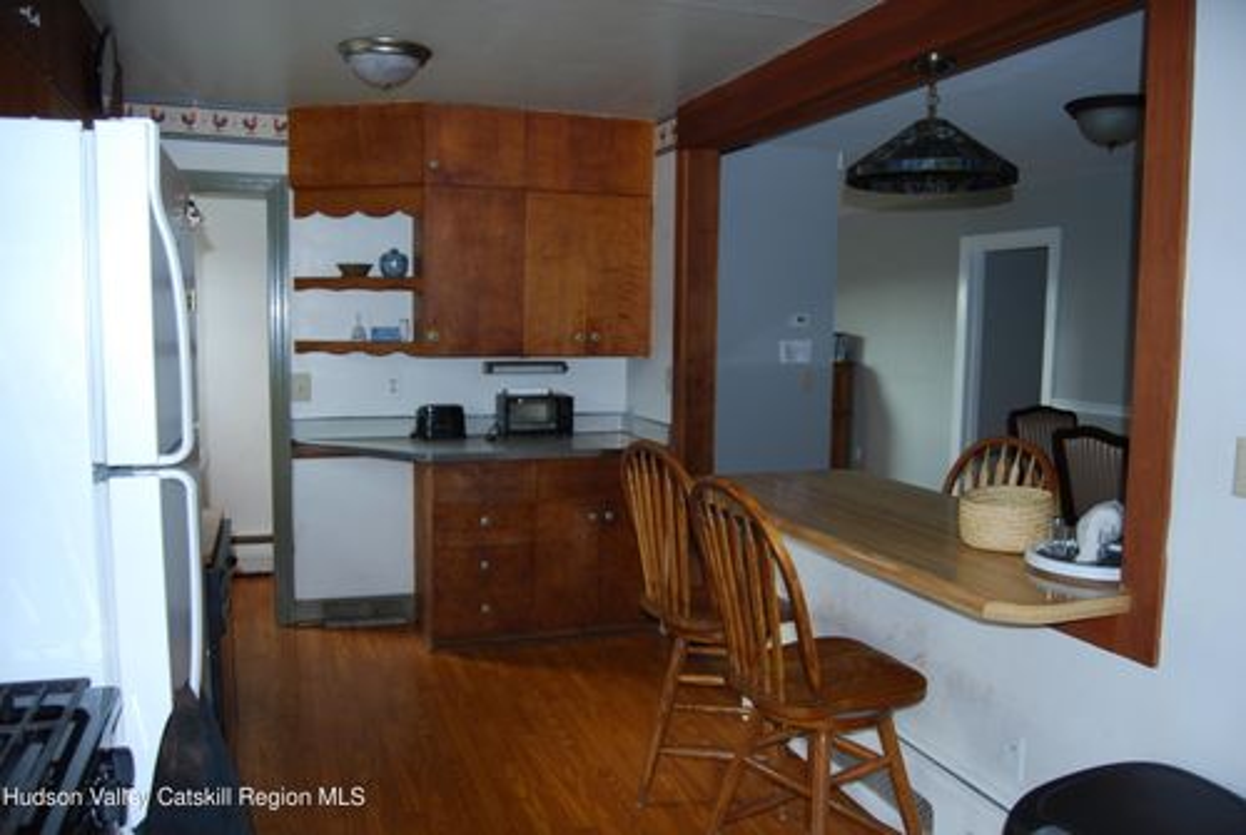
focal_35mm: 27
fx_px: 936
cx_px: 623
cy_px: 418
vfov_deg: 48.1
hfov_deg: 67.3
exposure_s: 1/60
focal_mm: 18
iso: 200
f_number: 3.5
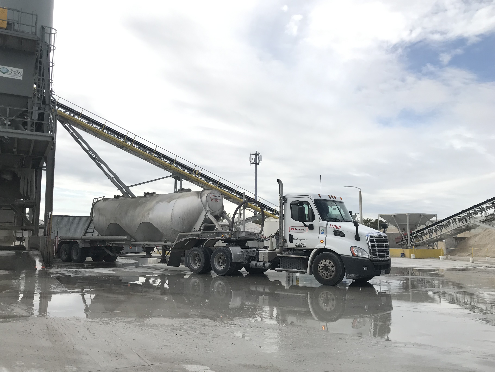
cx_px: 226
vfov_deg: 45.4
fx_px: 443
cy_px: 191
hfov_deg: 58.3
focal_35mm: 31
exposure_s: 1/2907
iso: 20
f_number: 1.8
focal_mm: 3.99
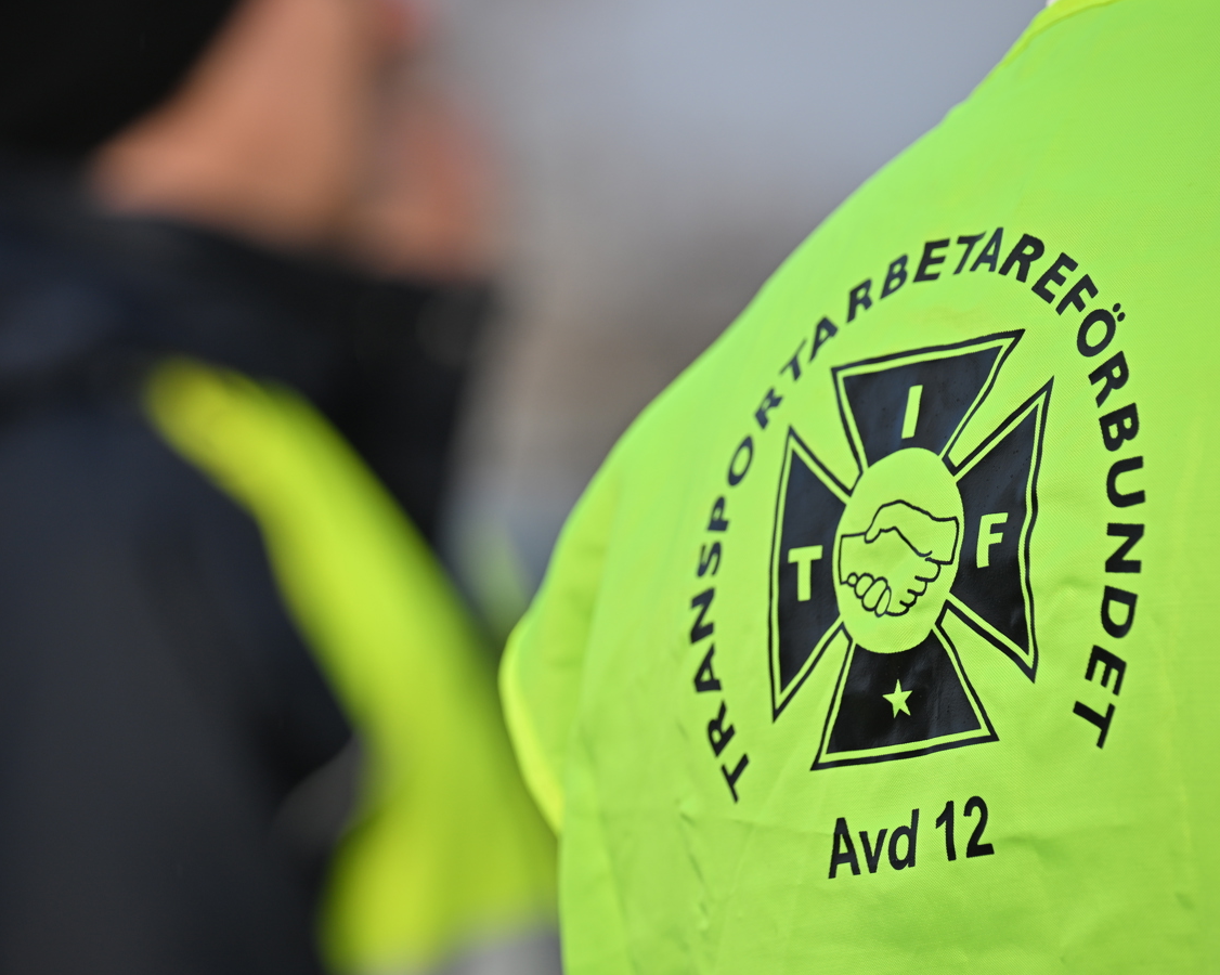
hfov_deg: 7.1
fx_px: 9818
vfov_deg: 5.7
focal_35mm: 272
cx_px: 505
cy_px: 489
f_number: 5
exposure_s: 1/640
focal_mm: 240
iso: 160
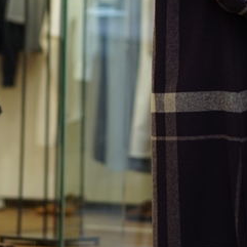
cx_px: 120
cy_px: 38
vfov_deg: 11.2
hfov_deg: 11.3
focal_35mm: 155
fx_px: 1251
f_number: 1.8
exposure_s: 1/60
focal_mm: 55
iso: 100
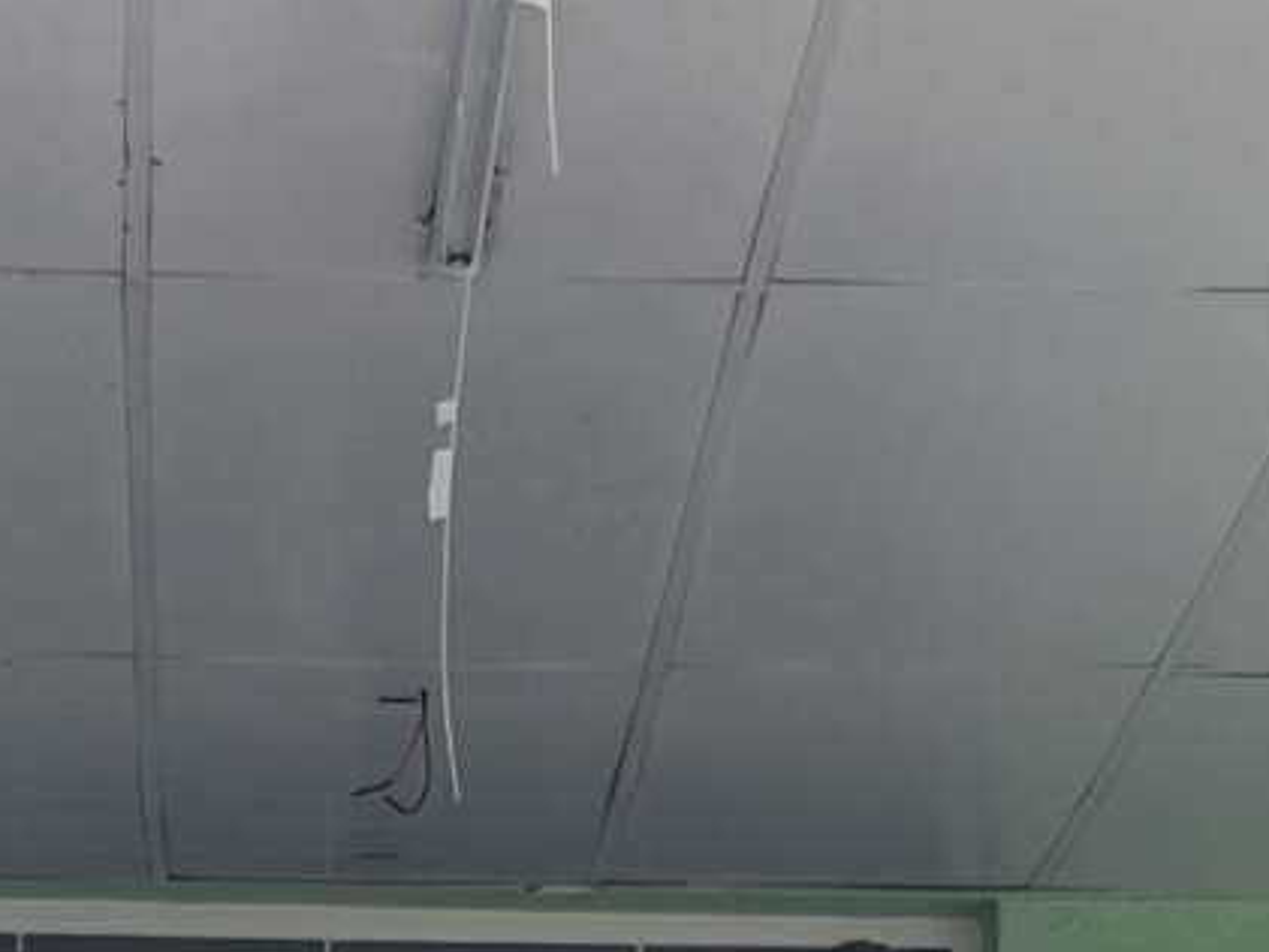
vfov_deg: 8.8
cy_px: 1973
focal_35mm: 158
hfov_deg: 12.5
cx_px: 277
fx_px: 5794
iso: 50
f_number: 1.6
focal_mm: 5.1
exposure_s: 1/598
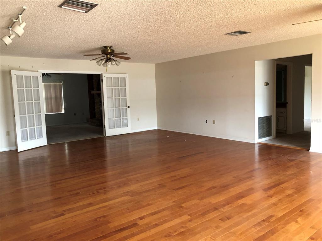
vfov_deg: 49.7
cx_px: 161
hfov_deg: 63.4
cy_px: 120
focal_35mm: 28
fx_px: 260
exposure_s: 1/15
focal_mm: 3.99
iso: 80
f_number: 1.8
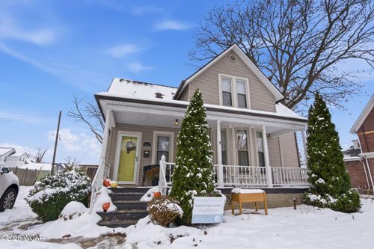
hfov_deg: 95.0
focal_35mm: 16
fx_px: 171
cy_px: 124
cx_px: 187
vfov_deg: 72.0
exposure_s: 1/1250
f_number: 11
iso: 320
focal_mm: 11
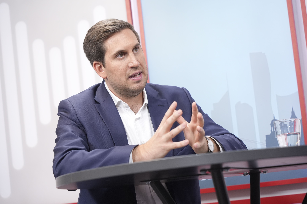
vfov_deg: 14.9
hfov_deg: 22.1
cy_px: 102
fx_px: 785
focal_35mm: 92
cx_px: 154
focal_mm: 92
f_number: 5
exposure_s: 1/200
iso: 1600
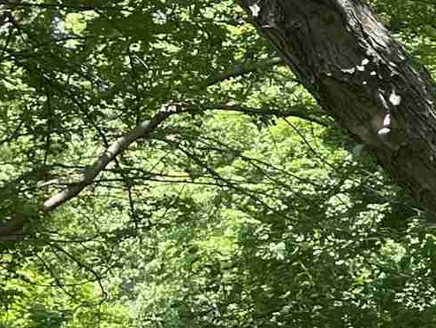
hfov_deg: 9.4
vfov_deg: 9.0
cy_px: 411
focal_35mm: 162
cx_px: 1339
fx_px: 2041
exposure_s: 1/592
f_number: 1.6
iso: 50
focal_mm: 5.1
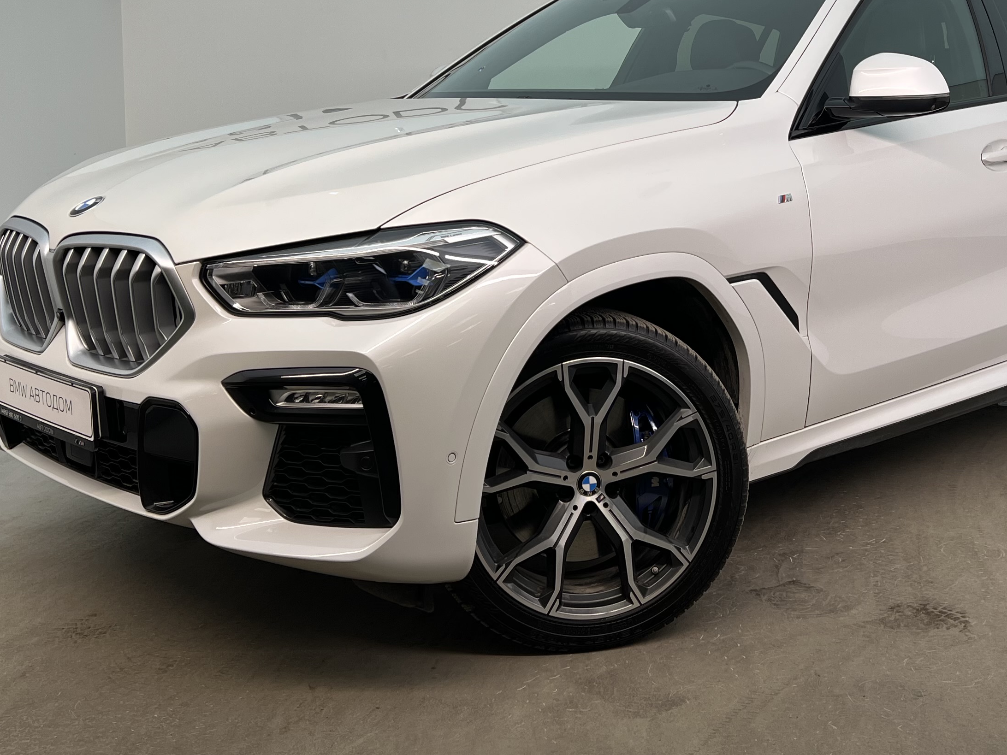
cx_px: 618
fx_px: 1396
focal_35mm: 48
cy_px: 155
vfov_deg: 29.6
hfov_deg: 39.4
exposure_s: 1/84
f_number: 1.5
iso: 32
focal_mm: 5.7
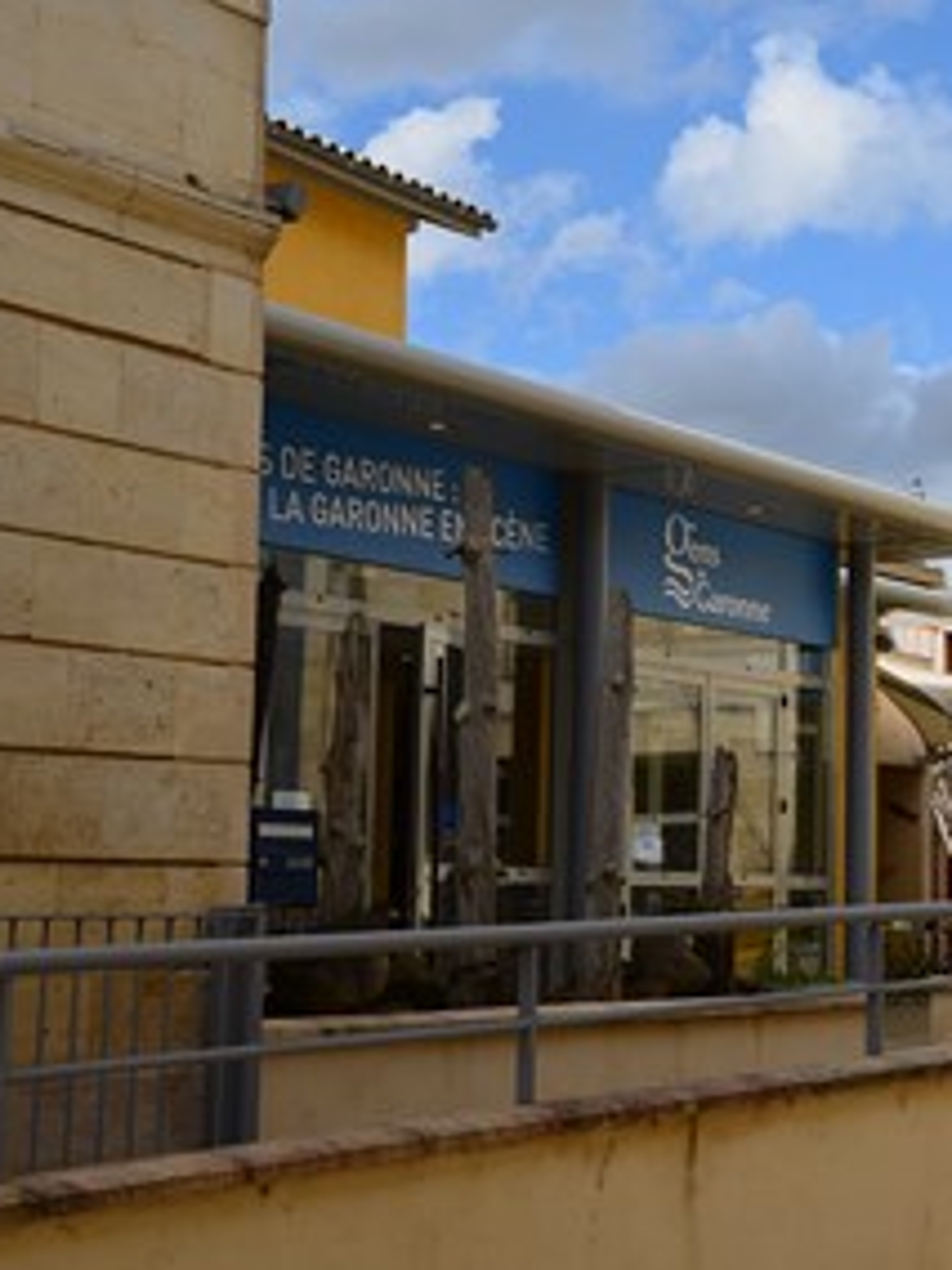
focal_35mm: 76
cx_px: 1077
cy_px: 588
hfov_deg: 18.6
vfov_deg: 25.7
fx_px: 2787
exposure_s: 1/160
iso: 100
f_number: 11
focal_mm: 30
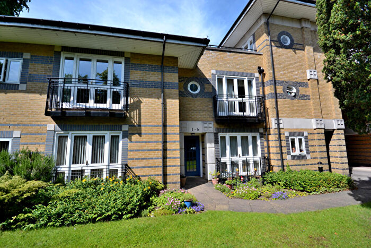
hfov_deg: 100.4
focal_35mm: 15
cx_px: 186
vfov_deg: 77.4
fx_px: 155
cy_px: 124
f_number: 7.1
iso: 100
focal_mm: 10
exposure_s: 1/200
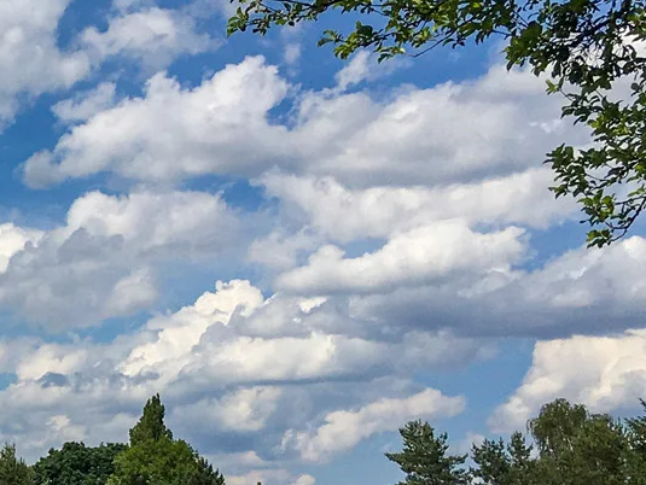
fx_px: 1942
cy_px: 372
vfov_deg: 14.2
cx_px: -390
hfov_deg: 16.7
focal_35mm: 104
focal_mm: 4.15
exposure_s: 1/3200
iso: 25
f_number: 2.2
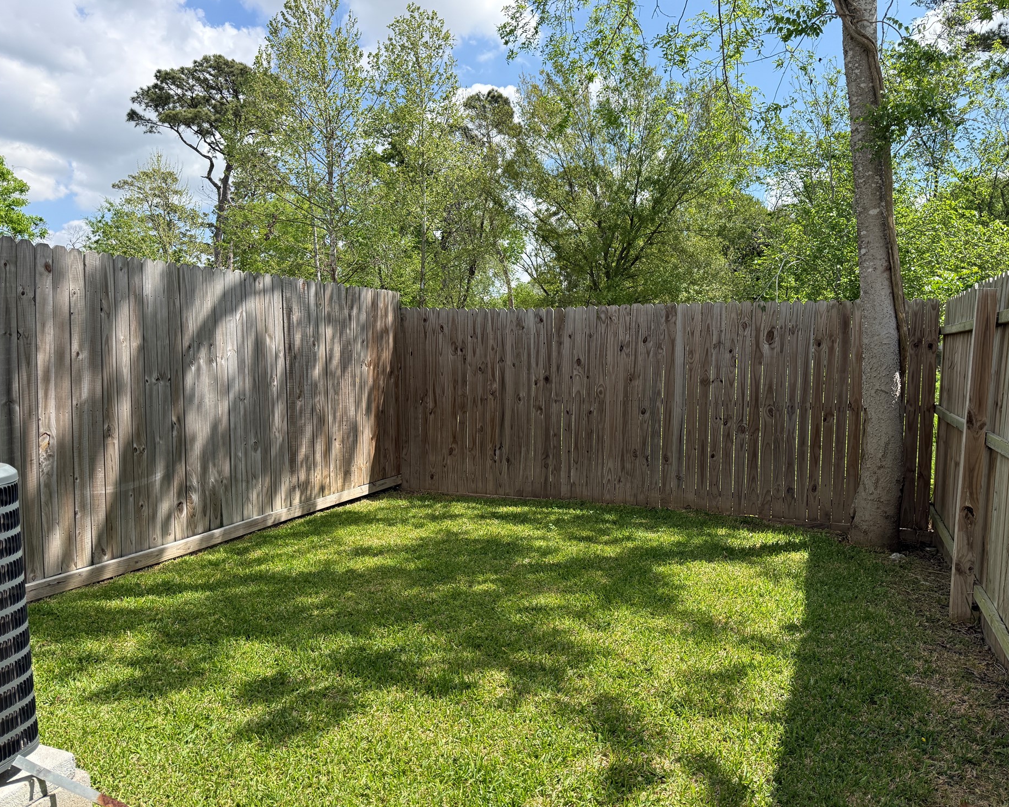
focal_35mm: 26
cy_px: 409
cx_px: 527
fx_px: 776
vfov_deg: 54.9
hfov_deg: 66.0
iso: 100
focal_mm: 6.76
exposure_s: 1/3279
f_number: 1.78
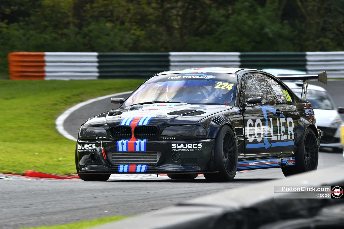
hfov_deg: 6.9
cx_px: 172
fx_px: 2866
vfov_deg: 4.6
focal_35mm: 300
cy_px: 114
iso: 220
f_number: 5.6
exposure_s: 1/160
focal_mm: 200
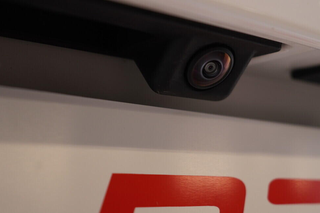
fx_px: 471
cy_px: 68
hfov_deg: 37.3
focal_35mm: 53
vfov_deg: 25.4
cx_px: 202
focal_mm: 24
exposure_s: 1/50
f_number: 3.2
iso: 125
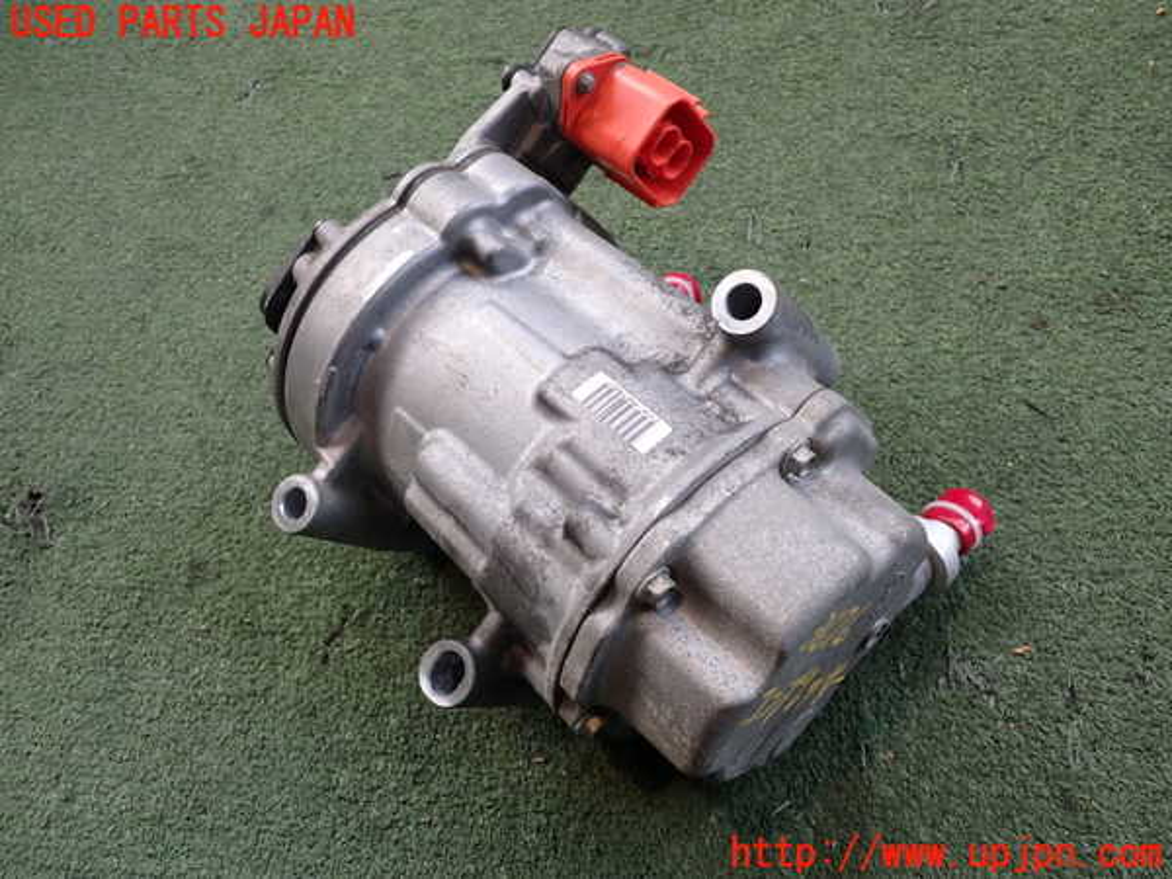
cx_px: 586
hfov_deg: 60.0
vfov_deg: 46.8
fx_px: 1016
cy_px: 440
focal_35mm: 30
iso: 200
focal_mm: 5.4
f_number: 2.3
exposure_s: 1/125
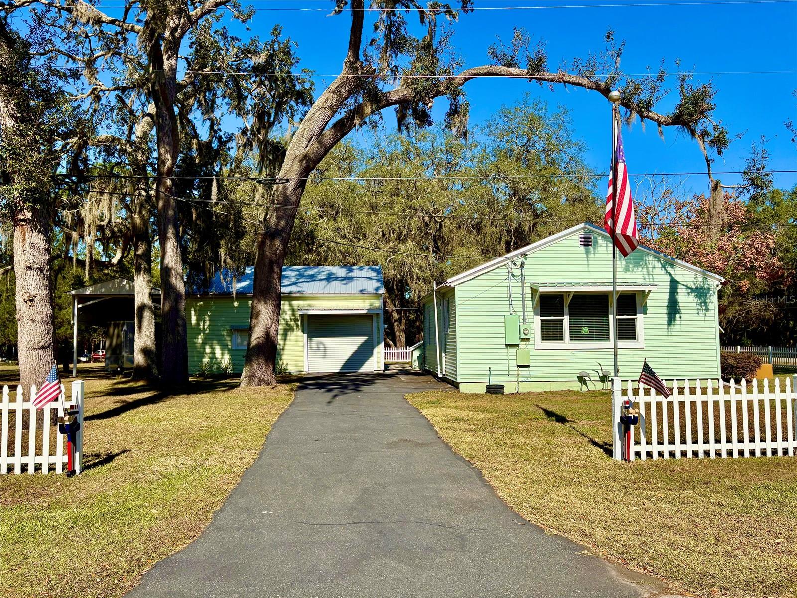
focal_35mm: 26
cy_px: 299
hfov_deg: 67.3
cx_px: 398
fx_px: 599
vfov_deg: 53.1
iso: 50
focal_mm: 5.96
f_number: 1.6
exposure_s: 1/5348
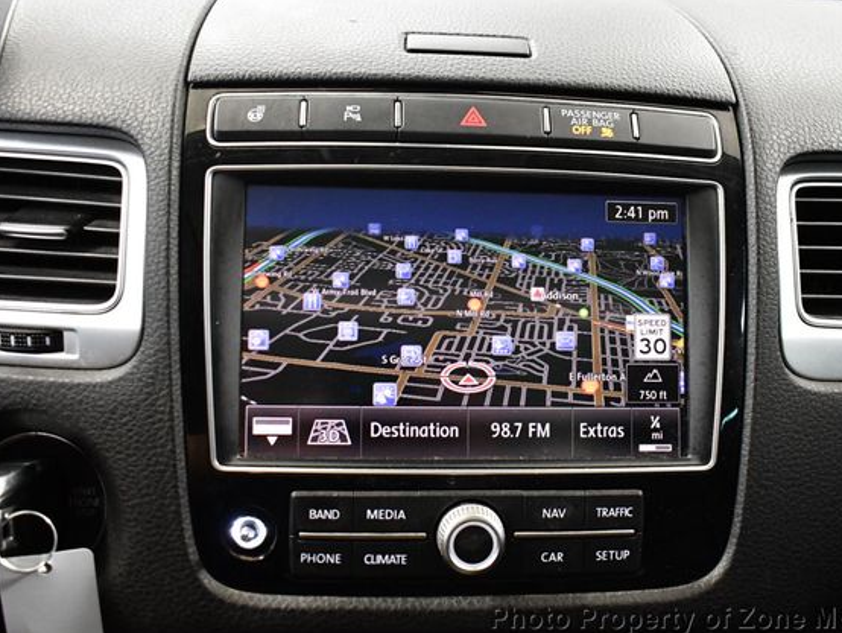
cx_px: 471
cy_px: 321
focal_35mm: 40
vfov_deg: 36.0
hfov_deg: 46.7
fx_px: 973
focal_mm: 18
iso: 3200
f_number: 3.5
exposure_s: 1/80
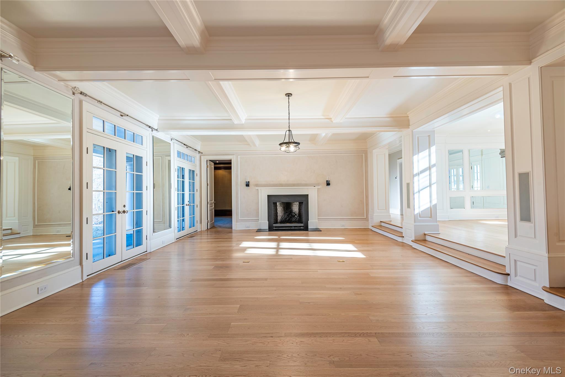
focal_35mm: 16
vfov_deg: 73.8
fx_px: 251
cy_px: 188
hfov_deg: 96.7
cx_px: 282
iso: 100
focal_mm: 16
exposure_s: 1/13
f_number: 10
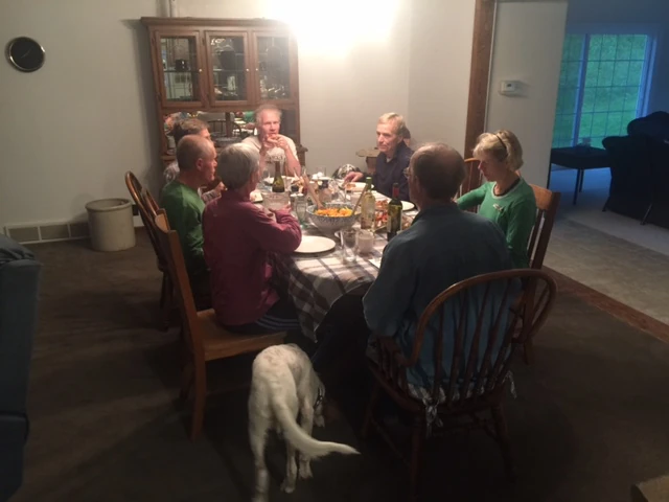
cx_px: 334
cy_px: 251
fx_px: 560
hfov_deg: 61.7
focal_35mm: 29
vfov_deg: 48.2
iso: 64
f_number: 2.2
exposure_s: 1/4
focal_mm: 4.15
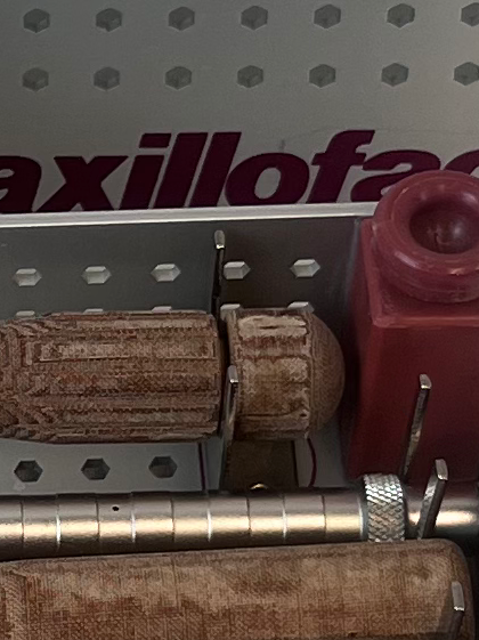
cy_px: 365
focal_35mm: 187
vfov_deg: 10.6
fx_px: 3454
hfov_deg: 7.8
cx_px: -156
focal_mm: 5.7
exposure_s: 1/147
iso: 32
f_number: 1.5
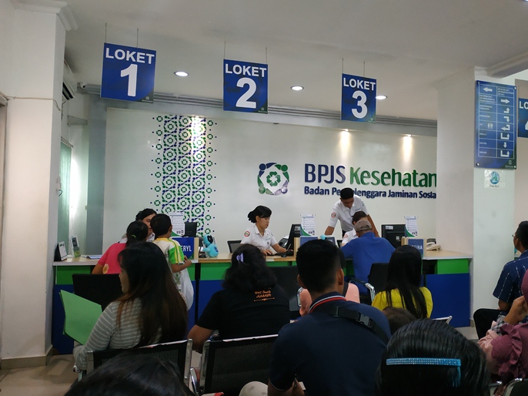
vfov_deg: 49.7
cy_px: 199
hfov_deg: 63.1
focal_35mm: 28
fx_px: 427
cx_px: 306
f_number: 1.9
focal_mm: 3.94
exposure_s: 1/25
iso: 400
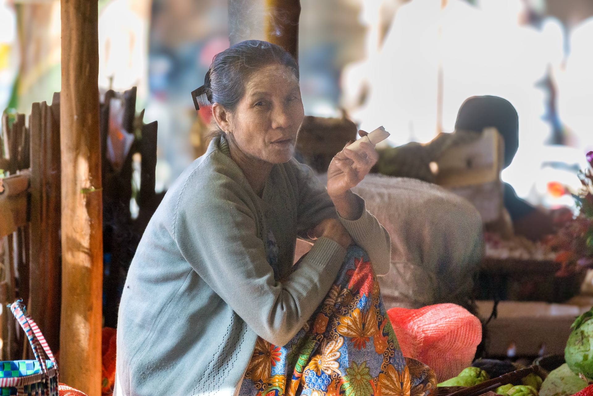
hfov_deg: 6.9
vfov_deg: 4.6
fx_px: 4941
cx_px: 296
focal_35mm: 300
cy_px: 198
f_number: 5.6
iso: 5000
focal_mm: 300
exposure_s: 1/320
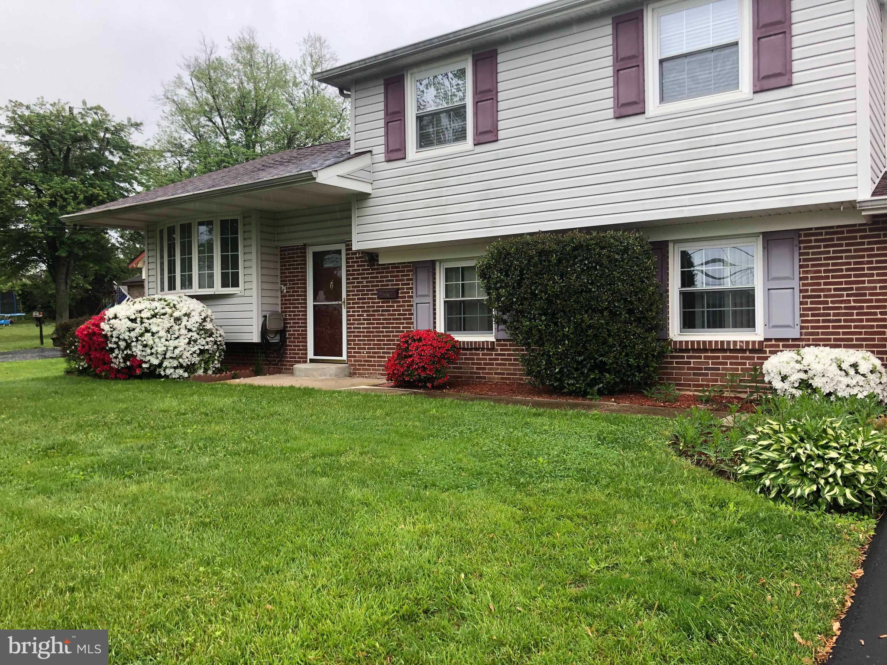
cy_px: 332
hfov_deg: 63.4
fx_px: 717
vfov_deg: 49.7
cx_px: 444
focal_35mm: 28
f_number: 1.8
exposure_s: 1/257
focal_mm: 3.99
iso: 20
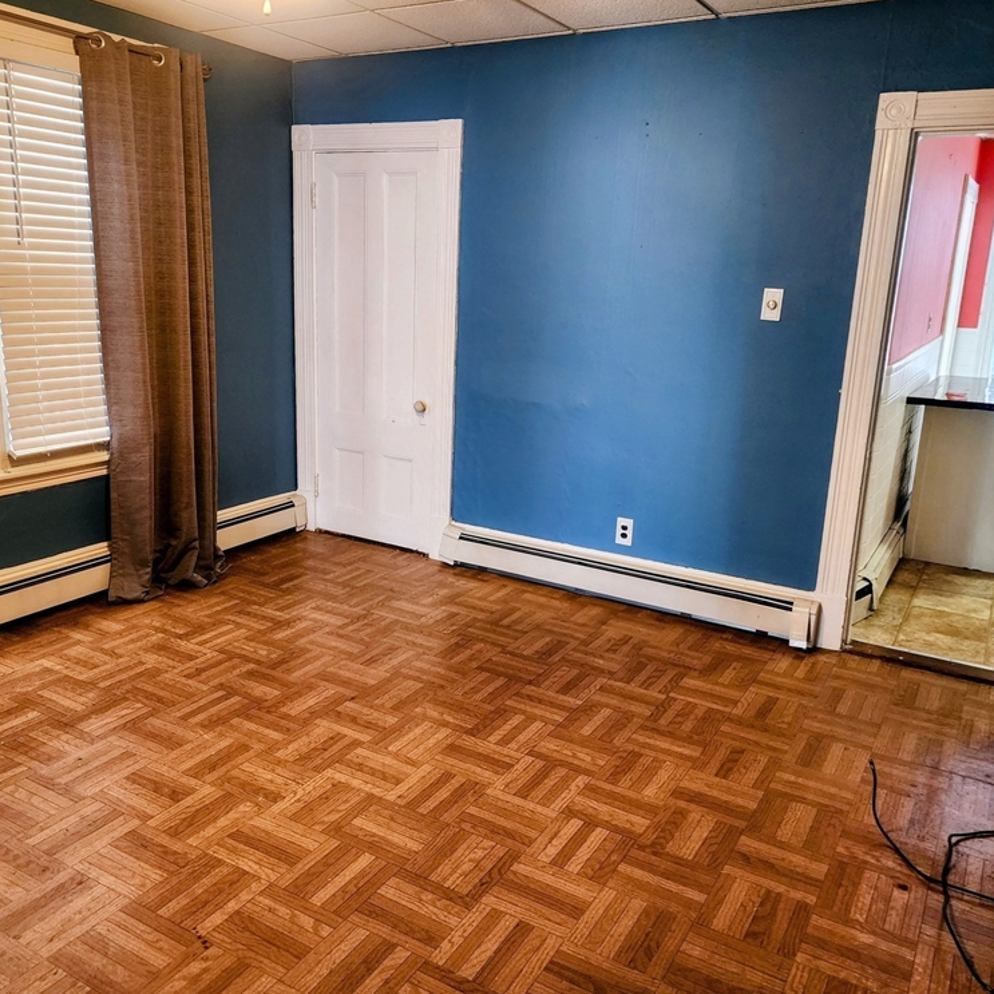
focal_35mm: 28
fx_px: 910
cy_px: 492
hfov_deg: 57.2
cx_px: 455
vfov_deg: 57.3
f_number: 1.8
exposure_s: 1/60
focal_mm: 6.4
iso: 640
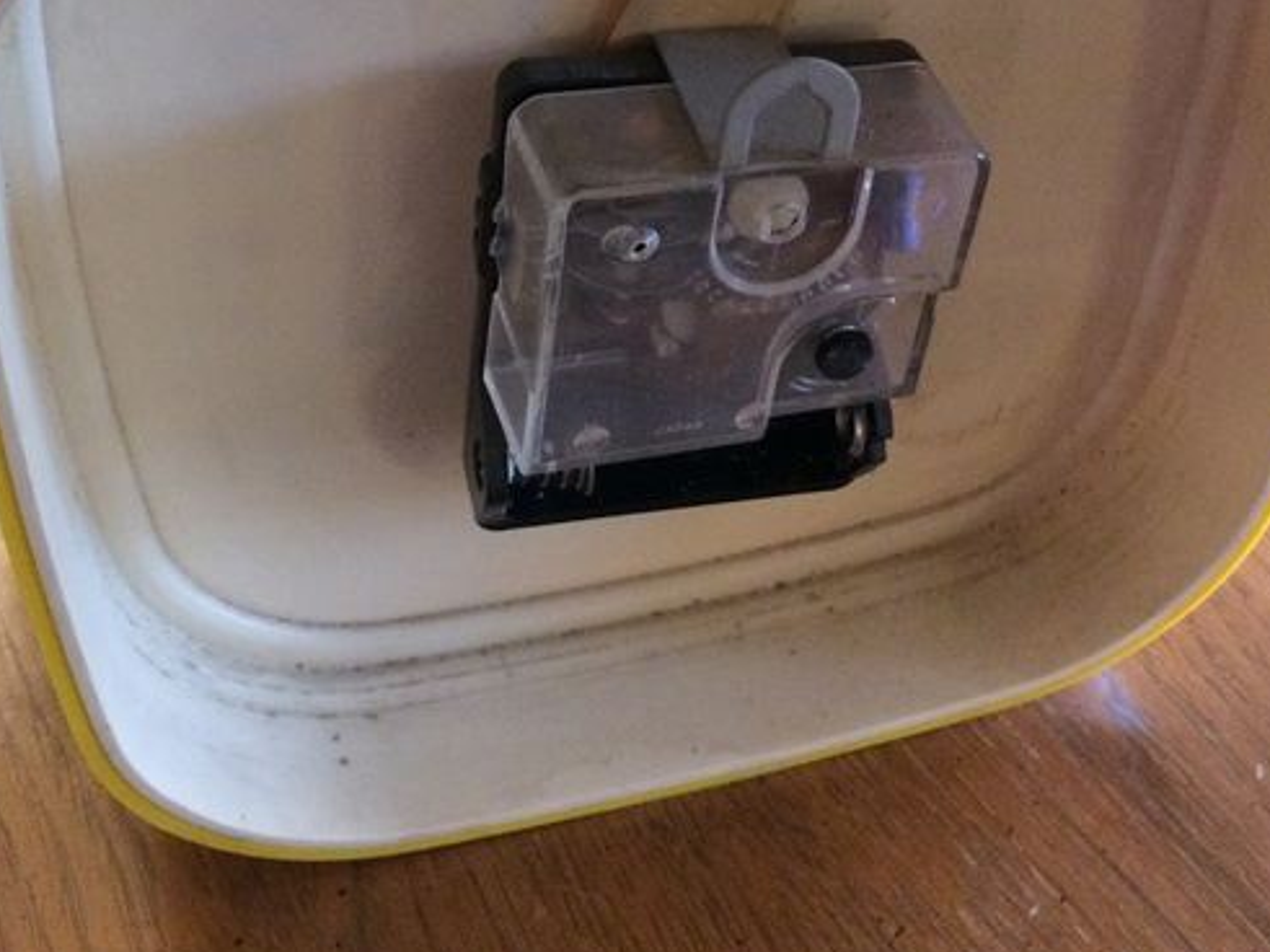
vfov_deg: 26.0
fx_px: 2017
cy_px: 164
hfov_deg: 34.9
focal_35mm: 55
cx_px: 735
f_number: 2.2
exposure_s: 1/15
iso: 320
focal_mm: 4.12
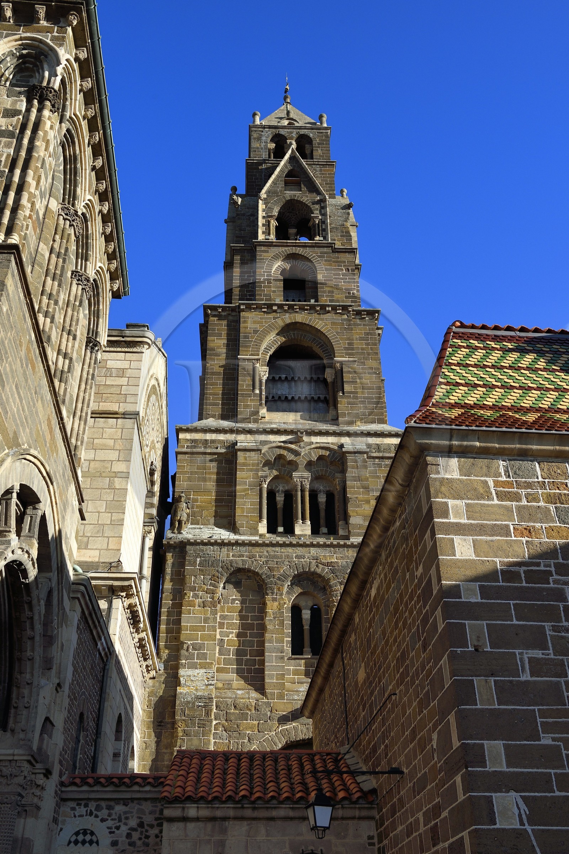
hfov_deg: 38.9
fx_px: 806
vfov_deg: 55.8
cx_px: 284
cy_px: 427
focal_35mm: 34
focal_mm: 34
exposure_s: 1/250
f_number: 11
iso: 200
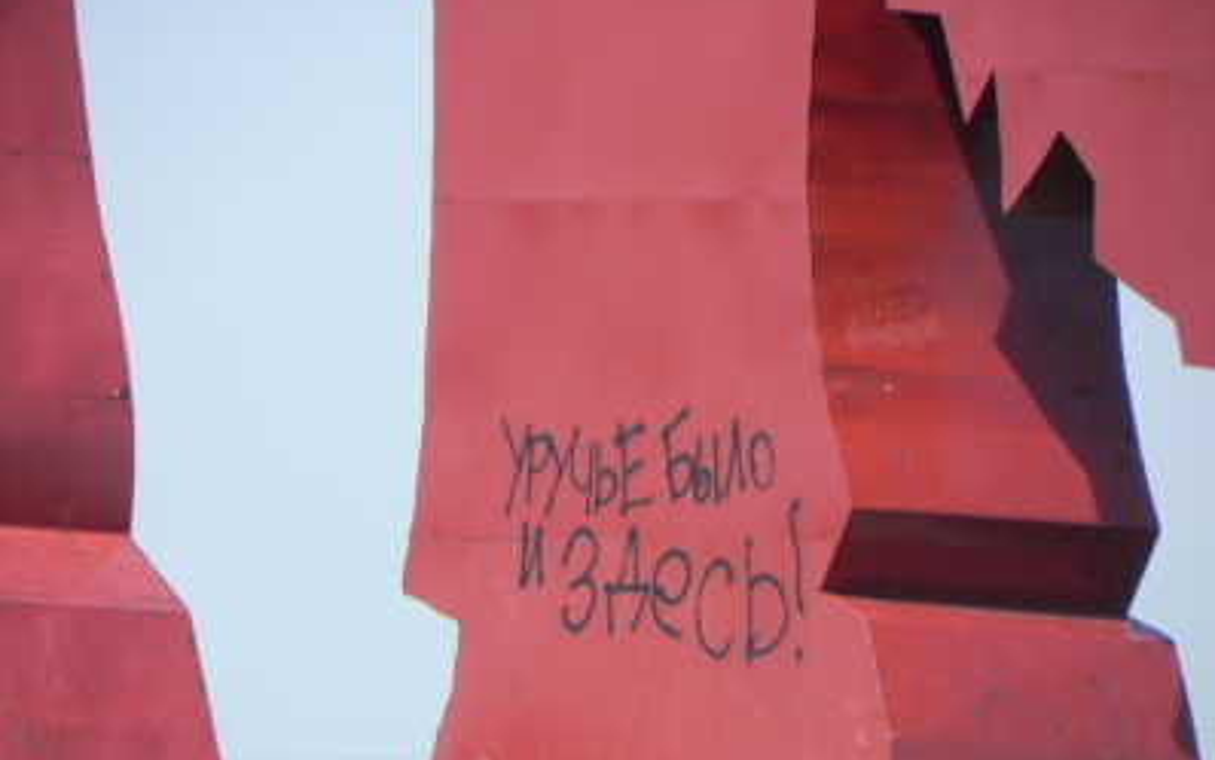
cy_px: 443
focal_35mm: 723
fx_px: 23947
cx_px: 608
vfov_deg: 1.8
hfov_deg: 2.9
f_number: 6.3
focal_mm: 120
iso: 160
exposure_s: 1/388
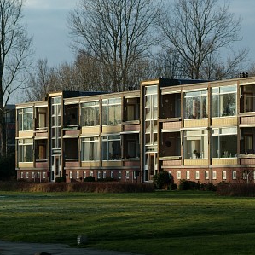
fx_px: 1367
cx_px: 180
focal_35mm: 164
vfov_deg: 10.7
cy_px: 128
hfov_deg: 10.6
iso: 400
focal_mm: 85
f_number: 6.7
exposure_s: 1/750
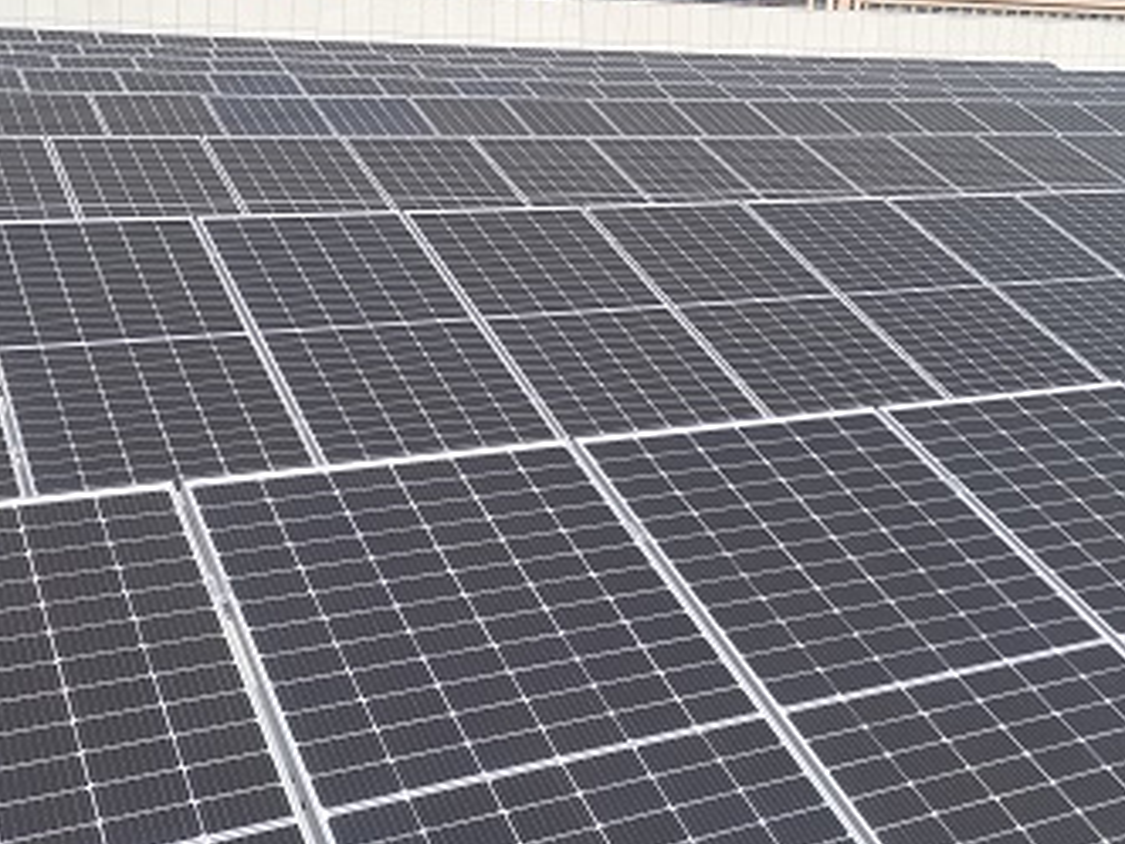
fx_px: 1527
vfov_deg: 30.7
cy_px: 288
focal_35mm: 47
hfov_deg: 40.4
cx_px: 607
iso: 50
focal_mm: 5.58
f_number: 1.8
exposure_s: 1/1274
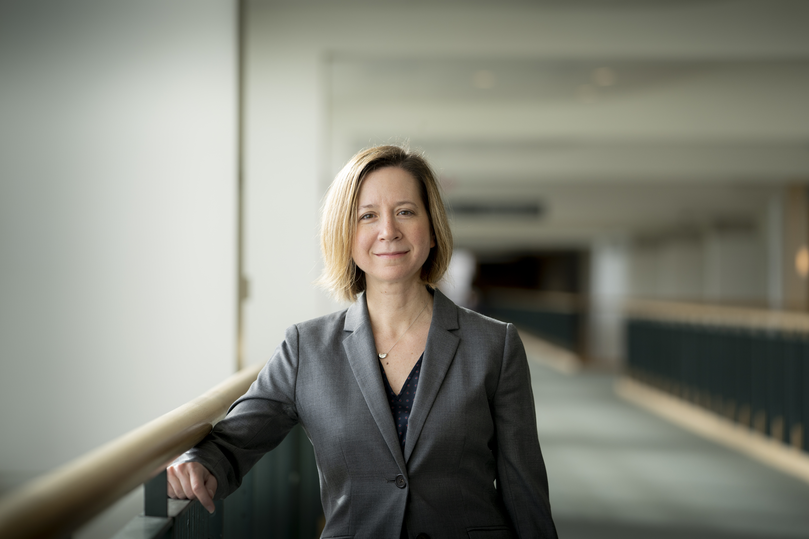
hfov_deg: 18.8
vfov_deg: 12.6
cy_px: 270
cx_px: 404
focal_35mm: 109
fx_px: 2449
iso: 200
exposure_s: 1/320
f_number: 2.8
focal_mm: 109
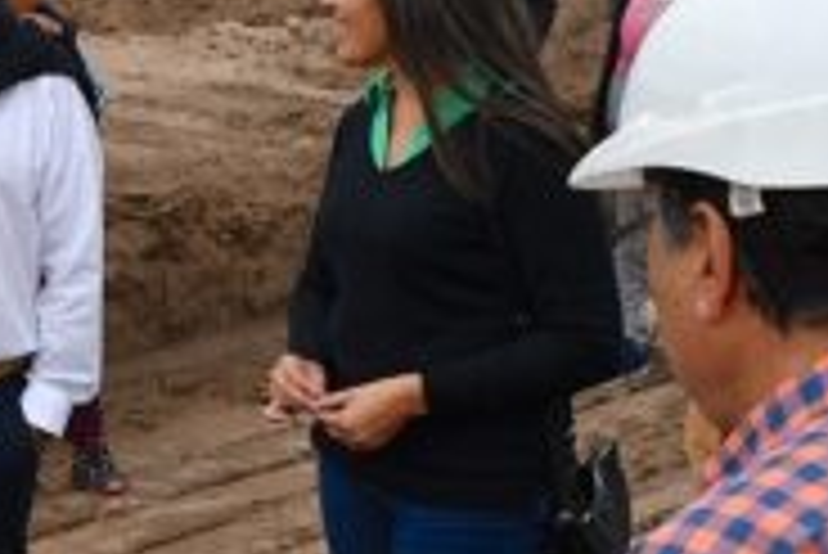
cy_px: 604
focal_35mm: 110
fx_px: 2532
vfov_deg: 12.3
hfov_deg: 17.4
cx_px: -256
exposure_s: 1/500
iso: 800
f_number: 11
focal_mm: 18
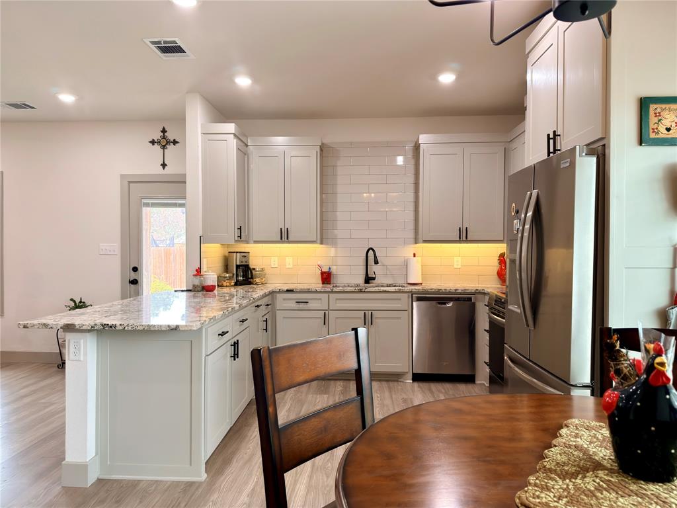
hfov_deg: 71.6
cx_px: 338
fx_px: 469
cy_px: 254
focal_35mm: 24
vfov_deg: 56.8
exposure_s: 1/120
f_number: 1.78
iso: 200
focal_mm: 6.76
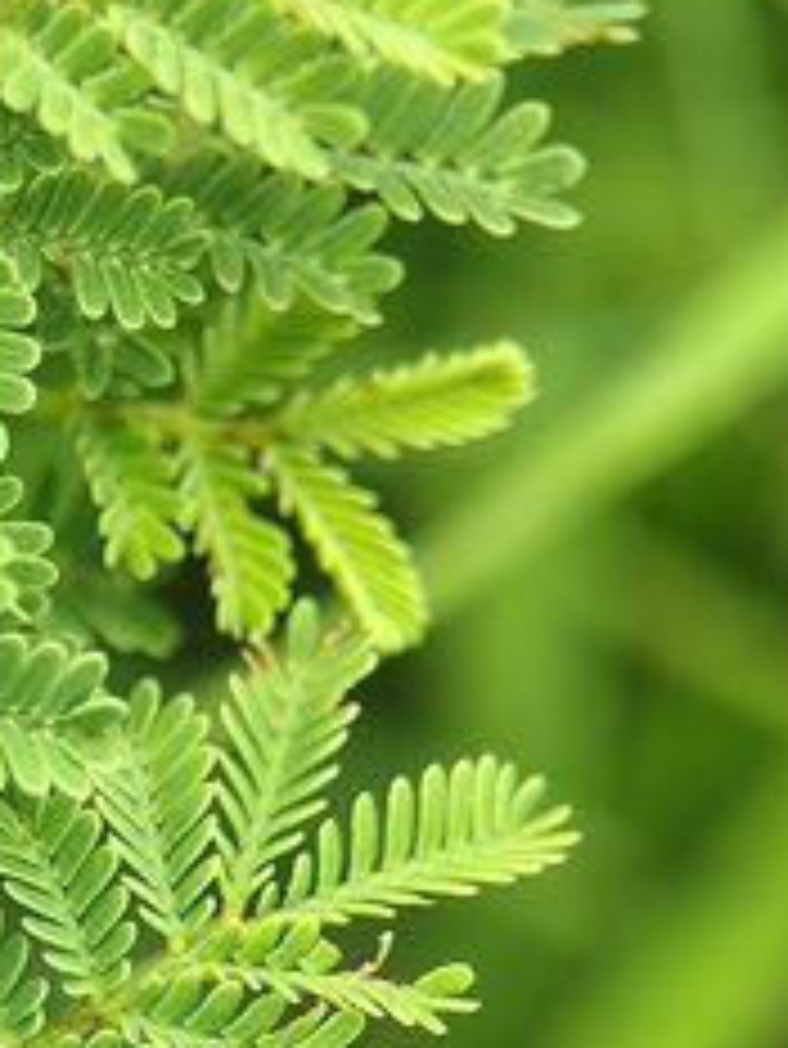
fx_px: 1910
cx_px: -101
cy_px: 954
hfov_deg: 21.9
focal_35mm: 63
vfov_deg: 29.4
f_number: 1.8
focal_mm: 5.56
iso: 100
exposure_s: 1/139
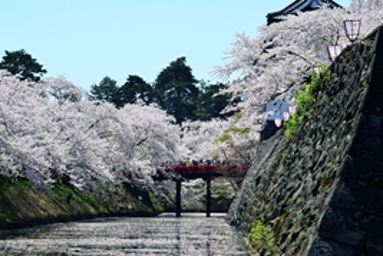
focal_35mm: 138
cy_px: 142
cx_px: 217
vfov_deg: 9.9
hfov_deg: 14.9
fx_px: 1468
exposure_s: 1/500
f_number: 11
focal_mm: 92
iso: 400
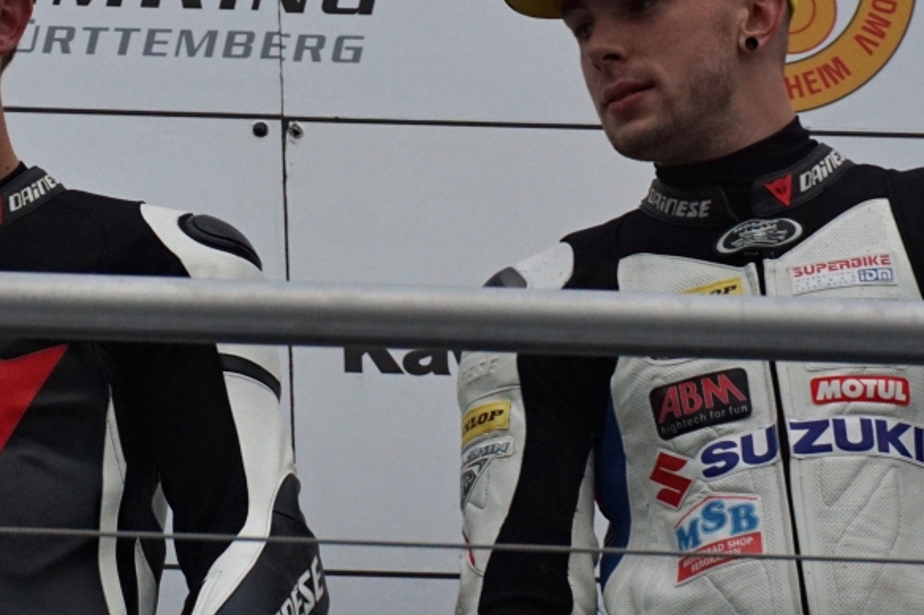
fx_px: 17730
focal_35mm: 691
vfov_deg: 2.0
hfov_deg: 3.0
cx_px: 33
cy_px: 194
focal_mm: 210
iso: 800
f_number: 6.3
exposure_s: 1/250
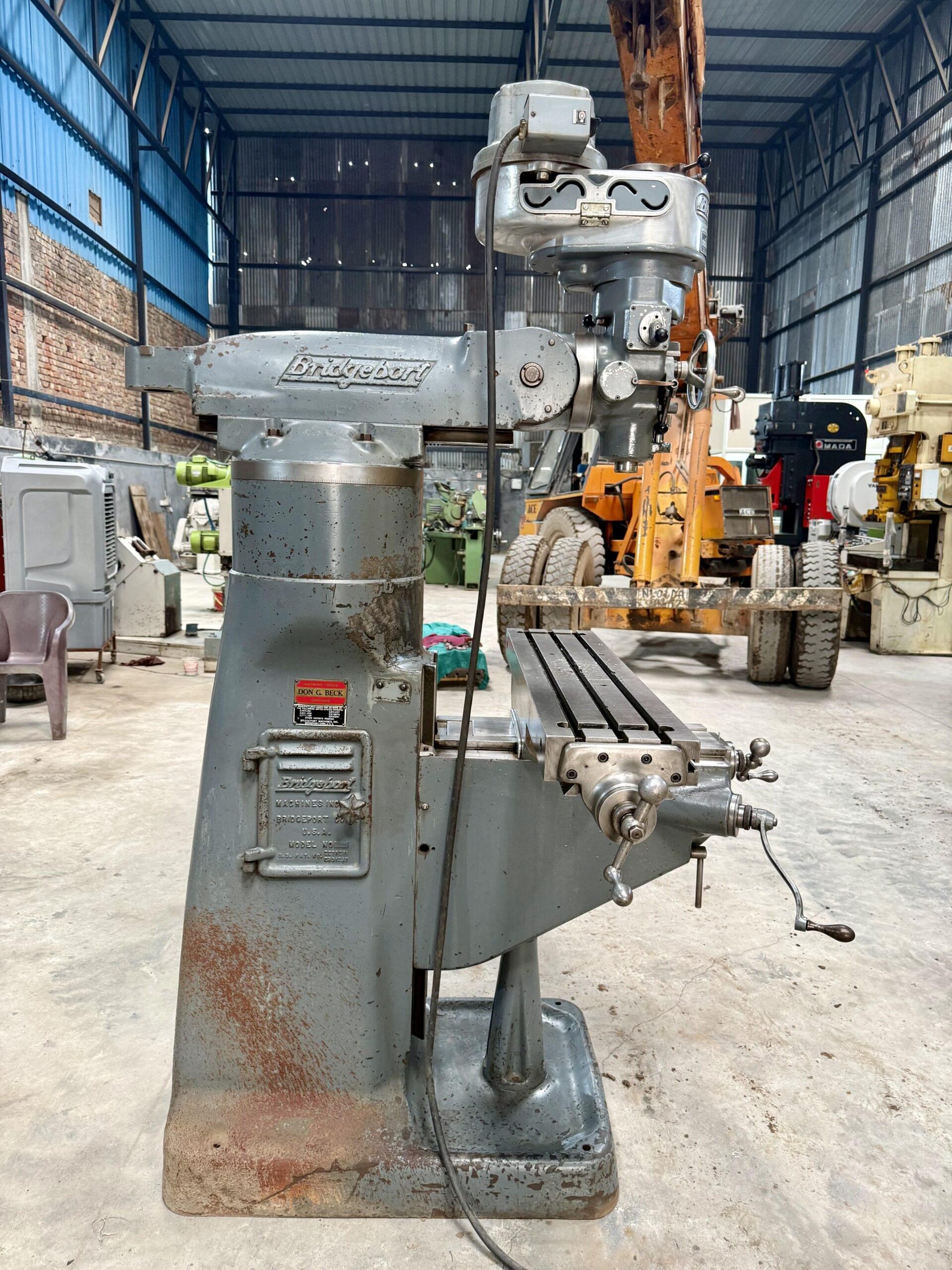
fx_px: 880
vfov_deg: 71.6
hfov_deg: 56.8
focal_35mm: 24
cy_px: 635
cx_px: 476
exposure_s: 1/50
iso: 200
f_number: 1.78
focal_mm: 6.76
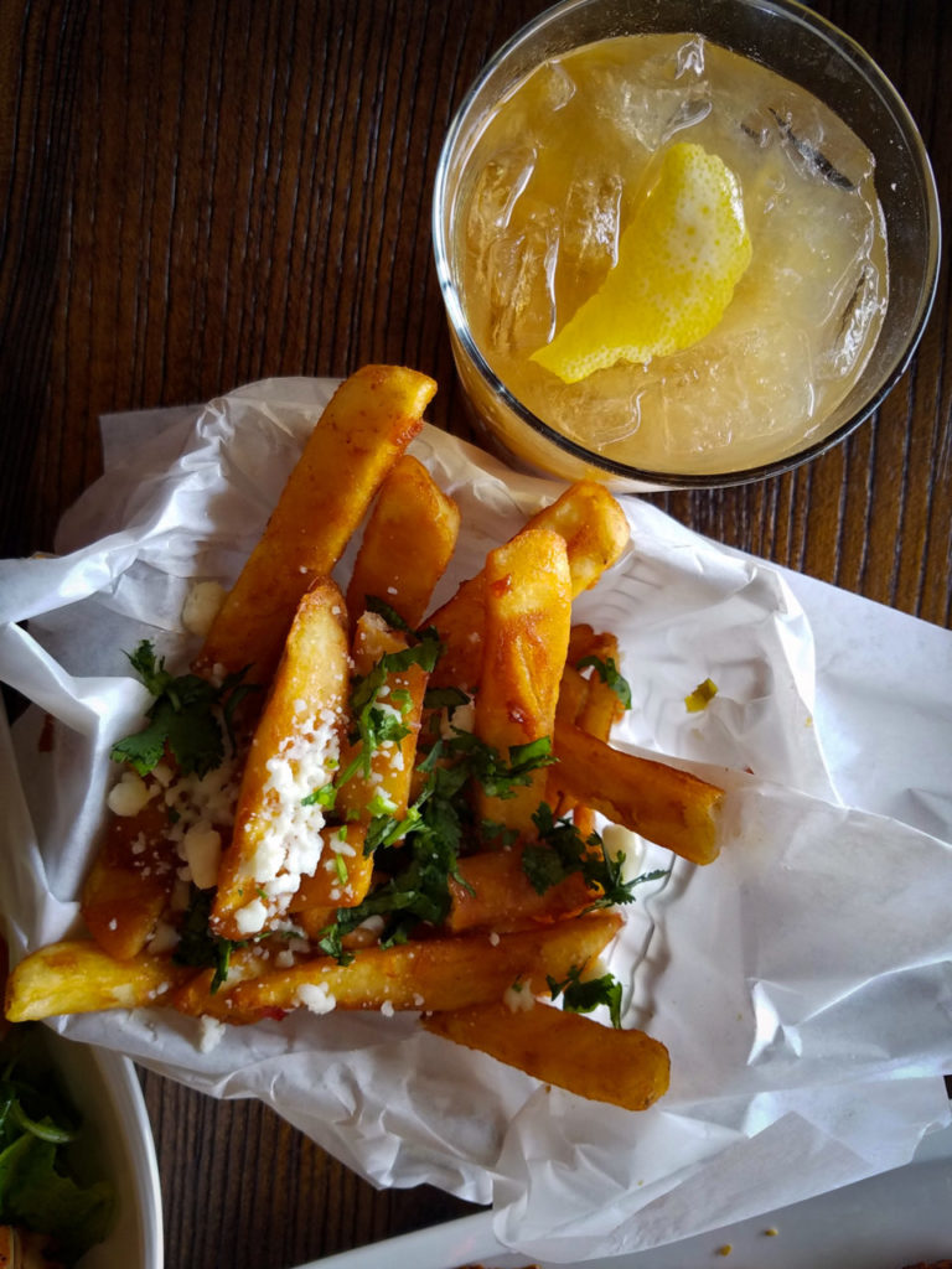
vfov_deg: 67.3
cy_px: 634
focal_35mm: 26
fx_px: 953
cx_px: 476
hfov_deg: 53.1
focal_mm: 4.2
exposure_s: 1/60
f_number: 1.7
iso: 100
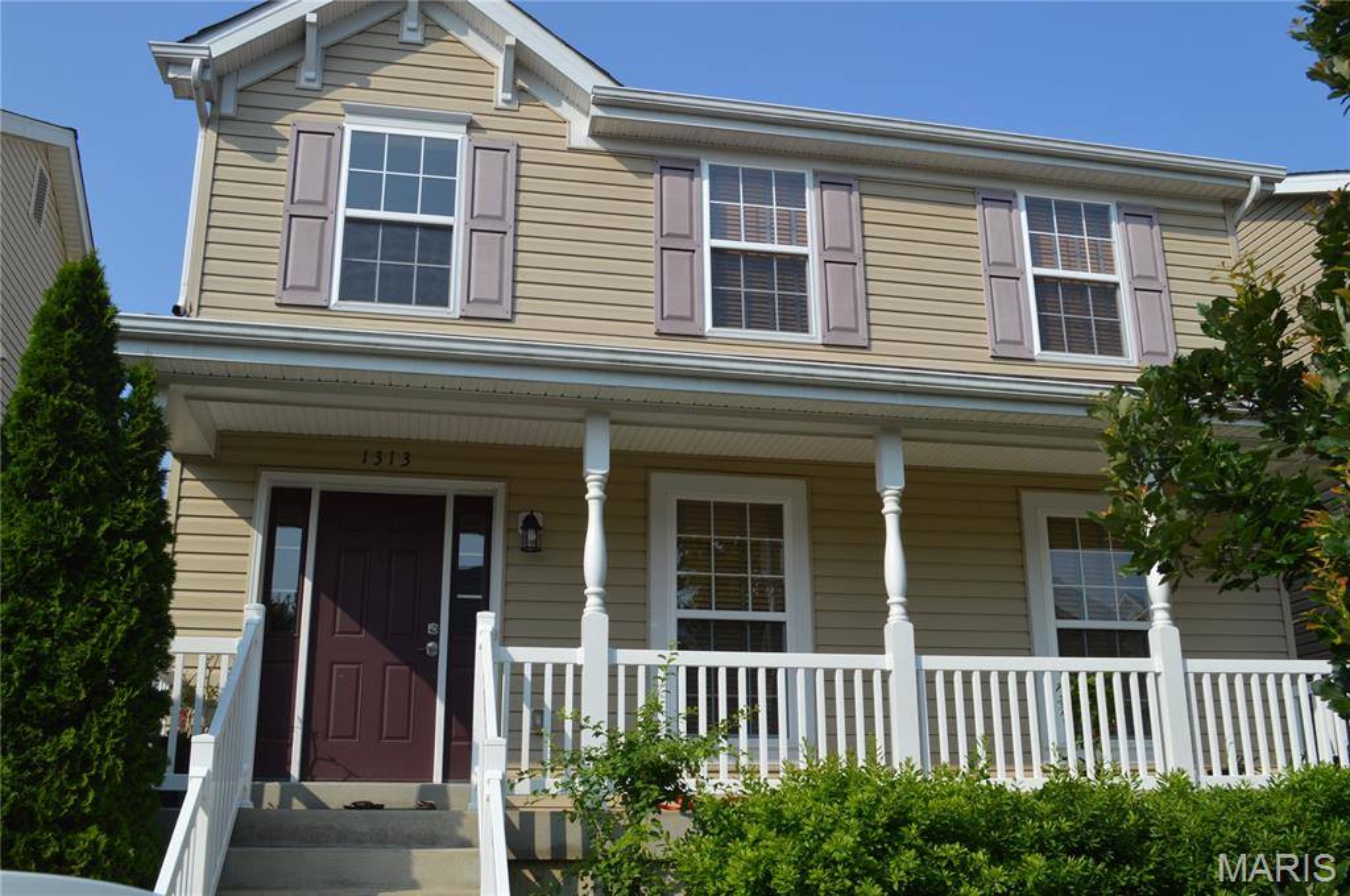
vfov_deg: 39.9
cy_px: 448
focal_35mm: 33
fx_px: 1236
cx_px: 675
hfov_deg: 57.3
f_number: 8
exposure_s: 1/250
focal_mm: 22
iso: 100
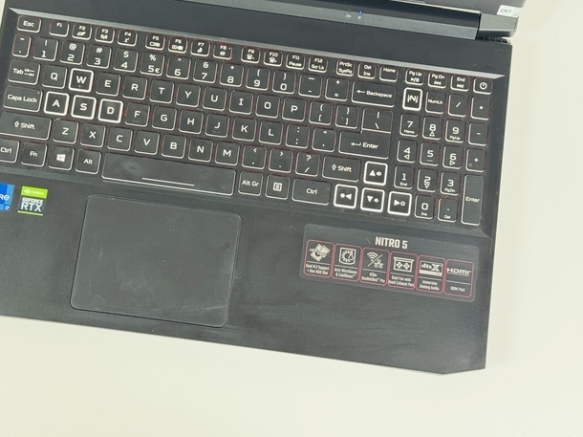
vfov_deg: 23.2
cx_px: 264
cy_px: 154
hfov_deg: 30.7
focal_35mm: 63
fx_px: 1061
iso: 200
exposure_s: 1/50
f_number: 1.78
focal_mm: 6.76
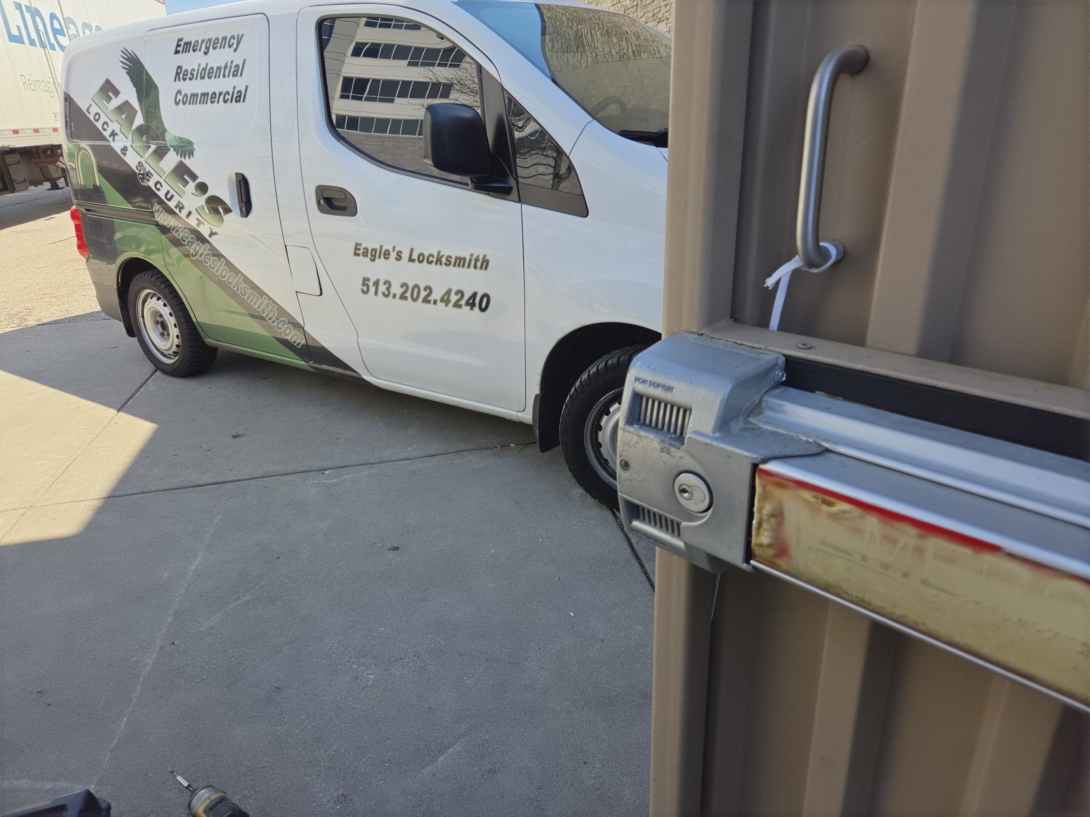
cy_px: 408
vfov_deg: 58.9
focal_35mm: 23
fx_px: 724
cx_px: 545
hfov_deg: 73.9
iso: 50
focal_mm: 5.4
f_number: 1.8
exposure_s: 1/2258
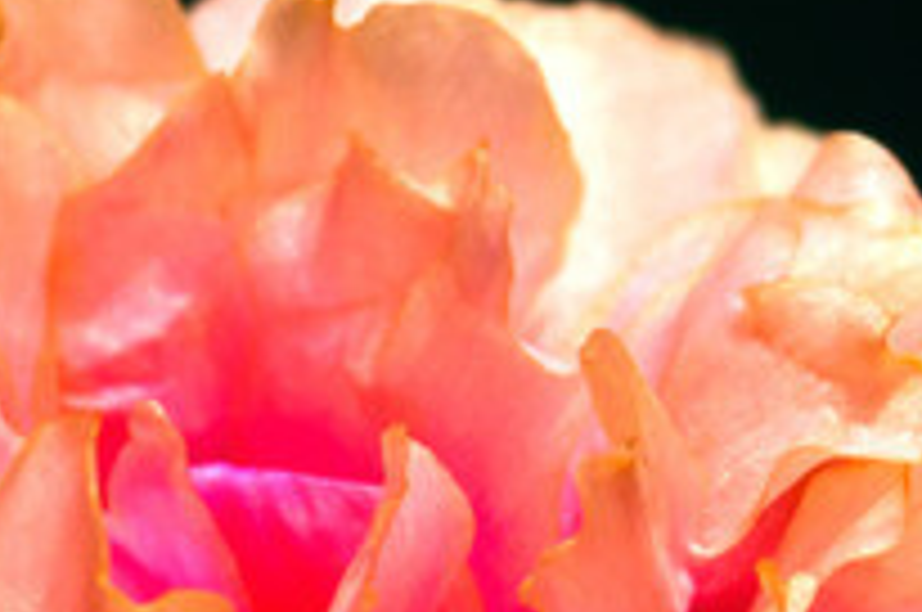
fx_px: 20086
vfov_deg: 1.7
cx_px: -537
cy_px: 742
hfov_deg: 2.6
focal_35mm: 785
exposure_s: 1/250
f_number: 13
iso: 200
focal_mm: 105
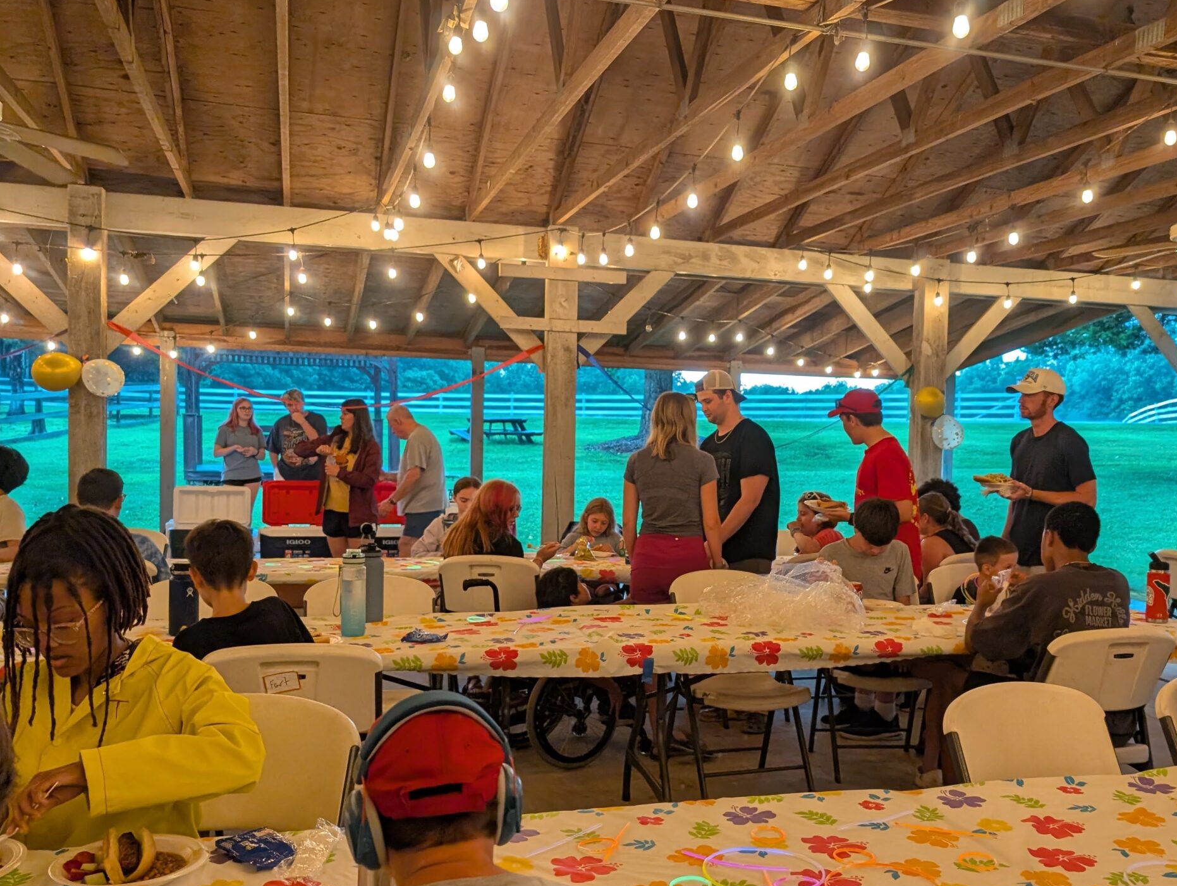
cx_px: 698
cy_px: 481
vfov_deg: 43.0
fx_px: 1124
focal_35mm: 33
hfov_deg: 54.9
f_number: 1.68
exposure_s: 1/120
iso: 688
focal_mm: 6.9
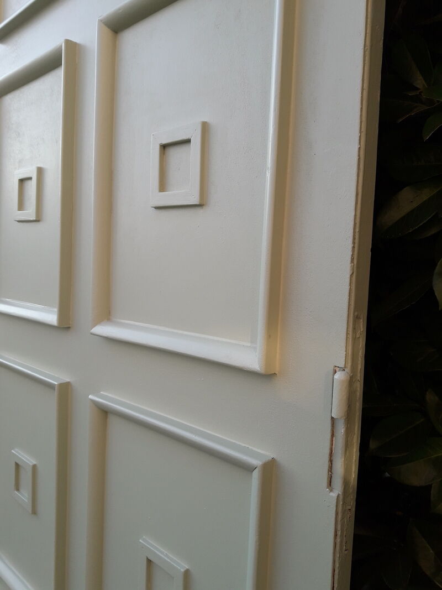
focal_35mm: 28
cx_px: 221
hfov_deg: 49.7
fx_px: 477
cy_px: 295
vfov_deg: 63.4
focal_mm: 3.7
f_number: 1.9
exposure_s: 1/324
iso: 40
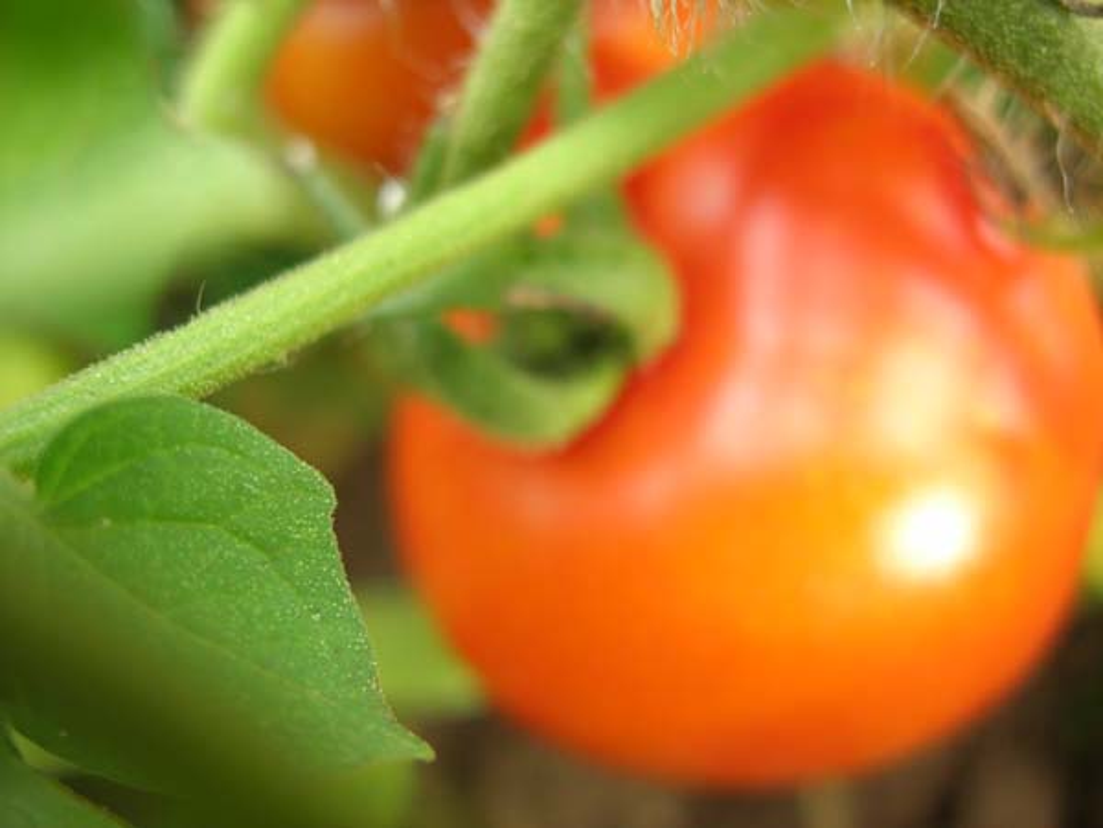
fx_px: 1211
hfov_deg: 49.0
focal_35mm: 38
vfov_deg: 37.7
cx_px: 552
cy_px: 414
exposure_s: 1/106
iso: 64
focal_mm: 7.8
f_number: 2.8
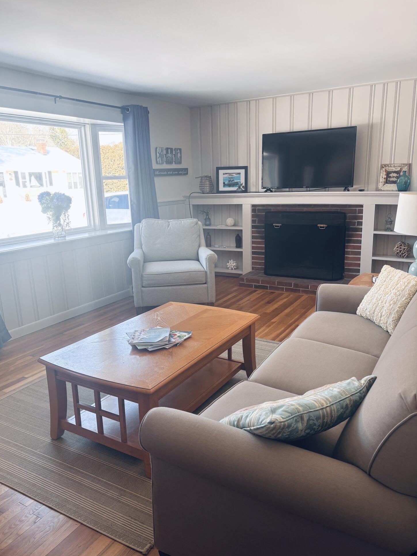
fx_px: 434
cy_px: 286
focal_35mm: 27
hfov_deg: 51.3
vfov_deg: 65.3
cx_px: 202
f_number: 1.6
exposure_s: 1/121
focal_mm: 5.96
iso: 50
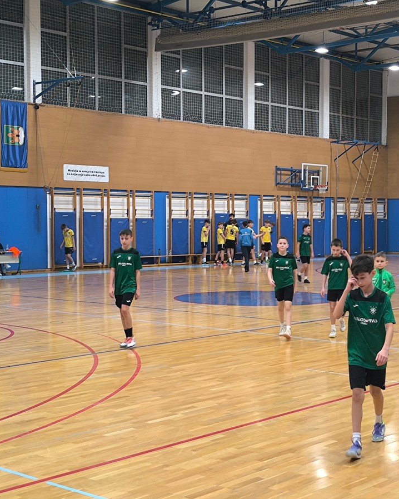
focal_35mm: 60
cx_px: 295
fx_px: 886
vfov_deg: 31.5
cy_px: 250
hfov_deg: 25.1
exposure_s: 1/50
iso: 500
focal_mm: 6.14
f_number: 1.65
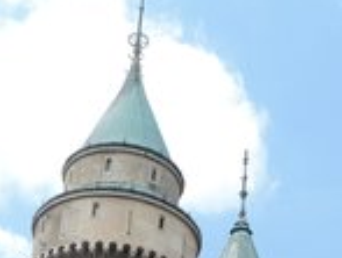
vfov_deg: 13.3
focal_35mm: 105
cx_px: 187
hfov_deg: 18.7
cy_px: 402
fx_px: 1040
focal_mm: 4.3
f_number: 3
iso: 80
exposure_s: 1/640
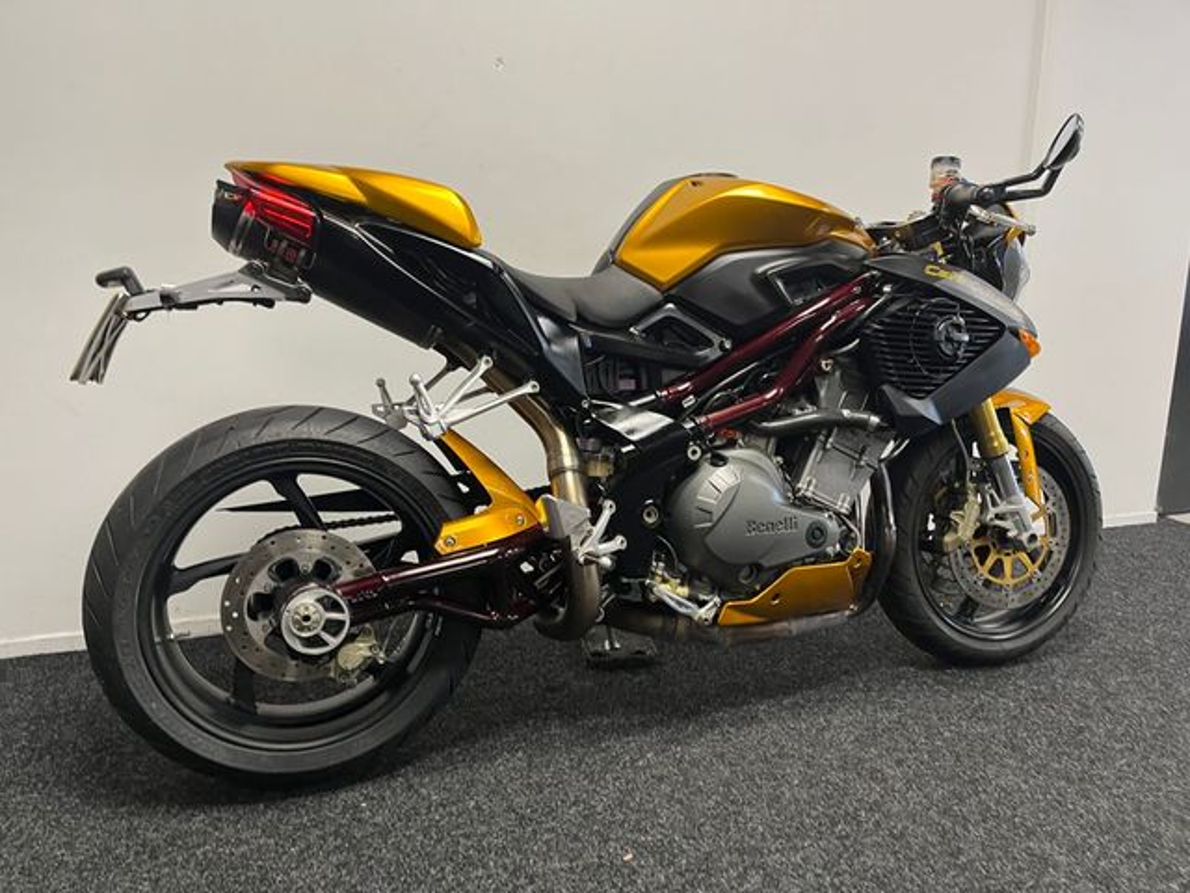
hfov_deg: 67.3
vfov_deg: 53.1
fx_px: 894
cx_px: 595
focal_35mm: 26
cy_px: 446
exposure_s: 1/50
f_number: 1.6
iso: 125
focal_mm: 5.1
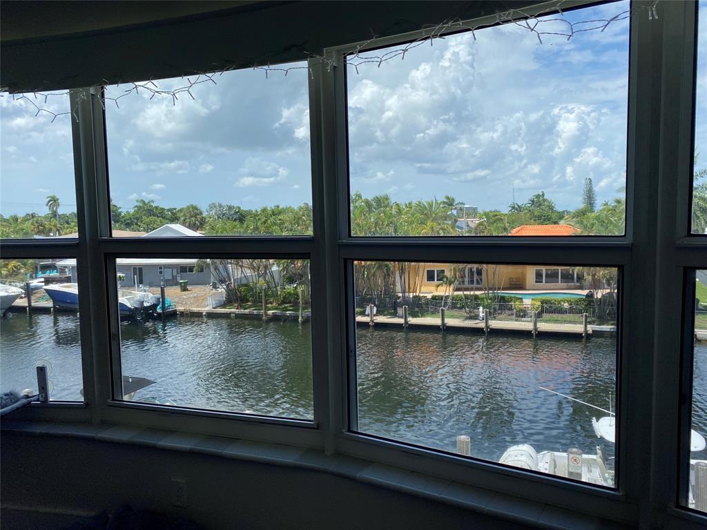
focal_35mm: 26
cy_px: 265
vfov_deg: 53.1
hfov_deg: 67.3
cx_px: 354
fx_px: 531
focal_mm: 4.25
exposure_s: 1/1377
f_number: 1.8
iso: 32
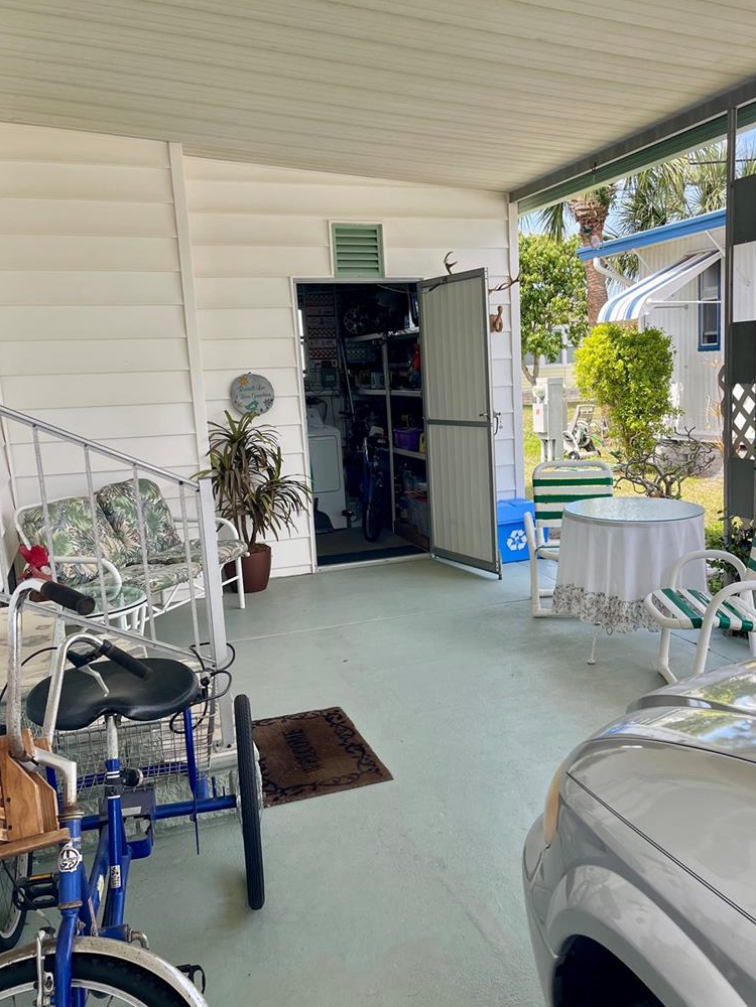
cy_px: 528
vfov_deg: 59.9
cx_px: 449
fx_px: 874
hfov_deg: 46.6
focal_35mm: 30
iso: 32
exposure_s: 1/592
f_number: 1.6
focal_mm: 5.1
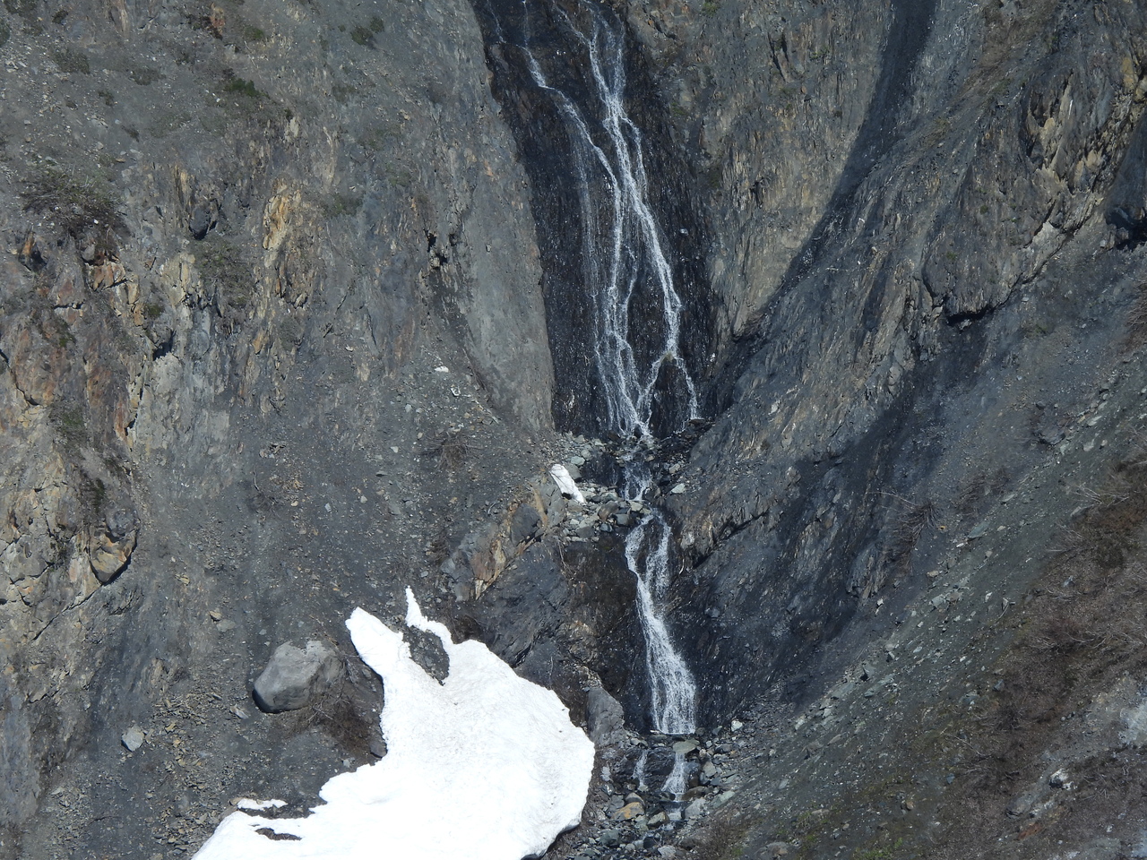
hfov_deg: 2.3
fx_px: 28165
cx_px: 574
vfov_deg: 1.7
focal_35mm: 850
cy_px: 430
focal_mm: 152
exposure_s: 1/640
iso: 100
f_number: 5.6
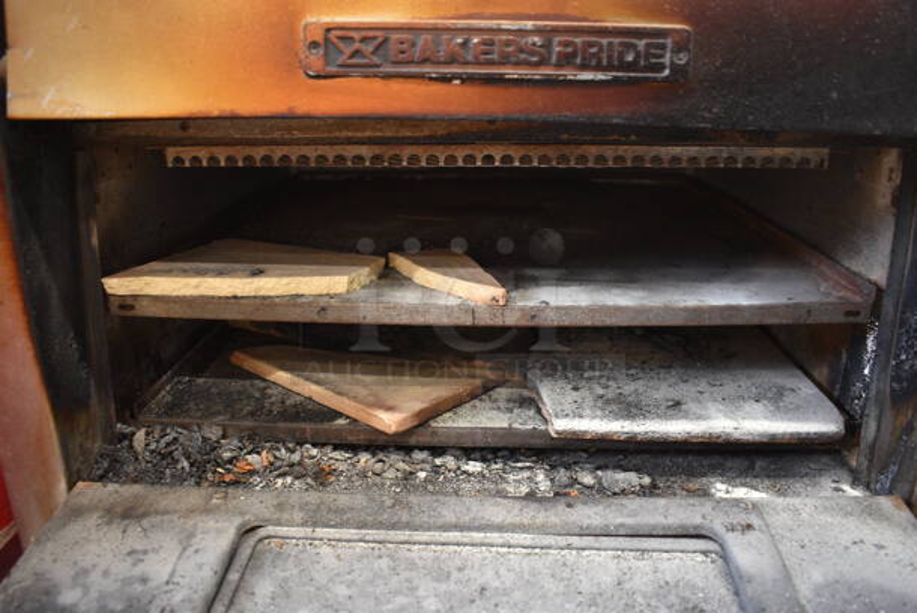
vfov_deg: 48.0
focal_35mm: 27
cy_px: 306
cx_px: 458
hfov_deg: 67.3
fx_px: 688
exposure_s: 1/30
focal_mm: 18
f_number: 3.5
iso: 1800
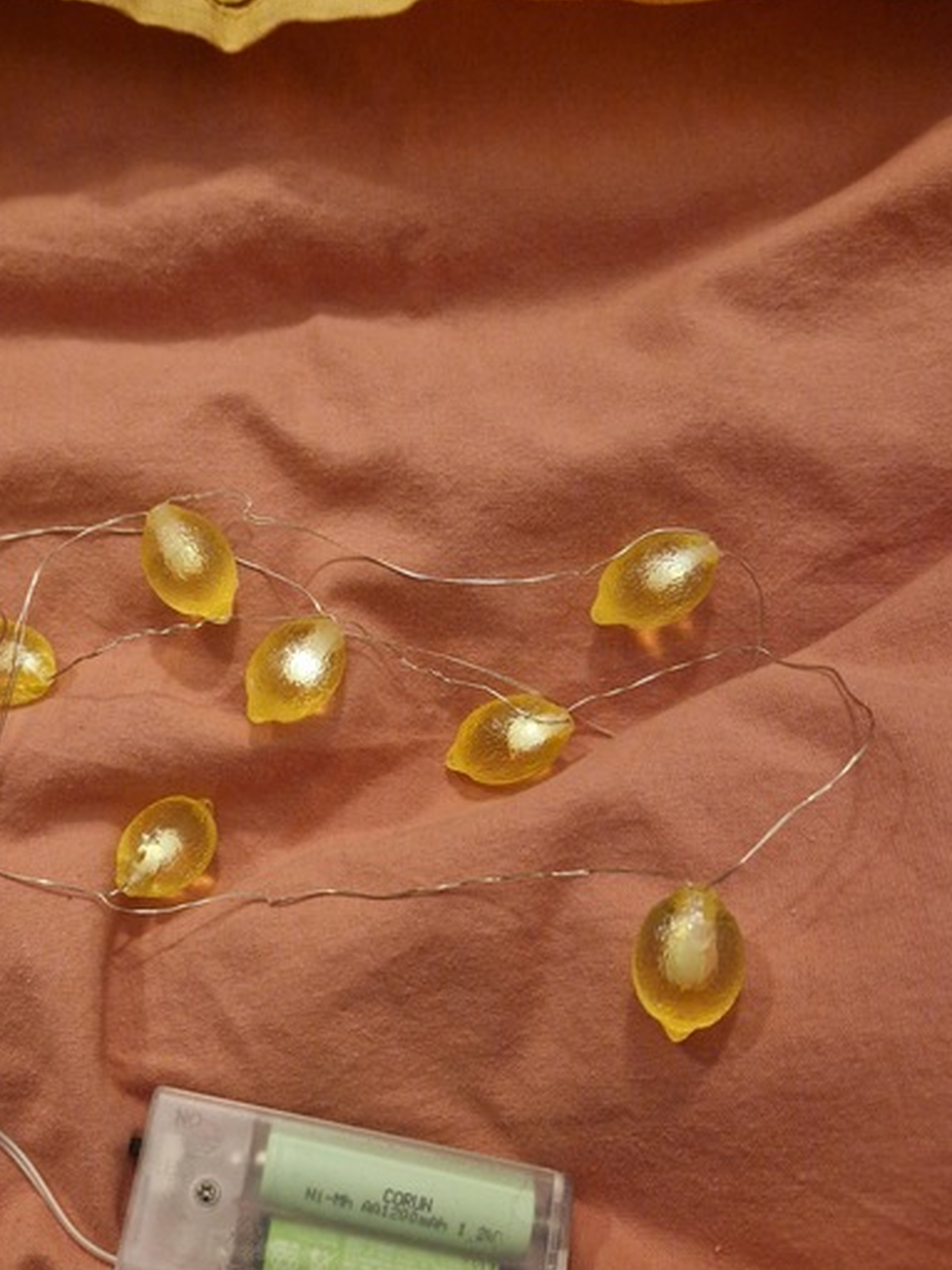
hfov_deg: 38.6
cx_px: 231
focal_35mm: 36
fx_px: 1321
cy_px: 703
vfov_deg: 51.3
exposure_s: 1/50
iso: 640
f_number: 1.8
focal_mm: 5.4
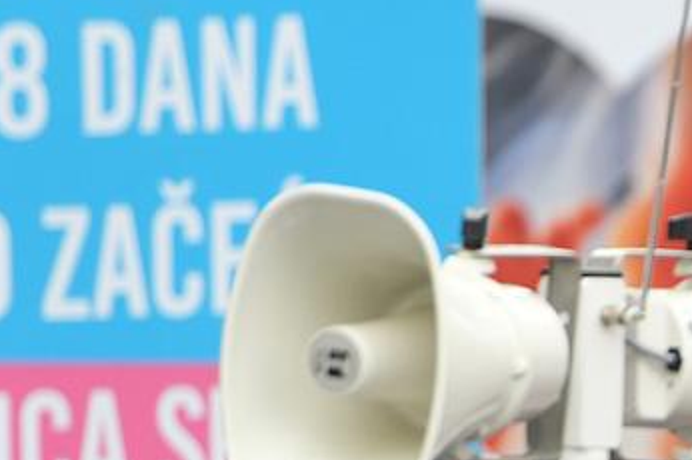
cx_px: 1244
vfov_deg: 1.5
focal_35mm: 926
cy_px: 836
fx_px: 17783
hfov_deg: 2.2
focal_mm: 200
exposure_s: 1/250
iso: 180
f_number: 5
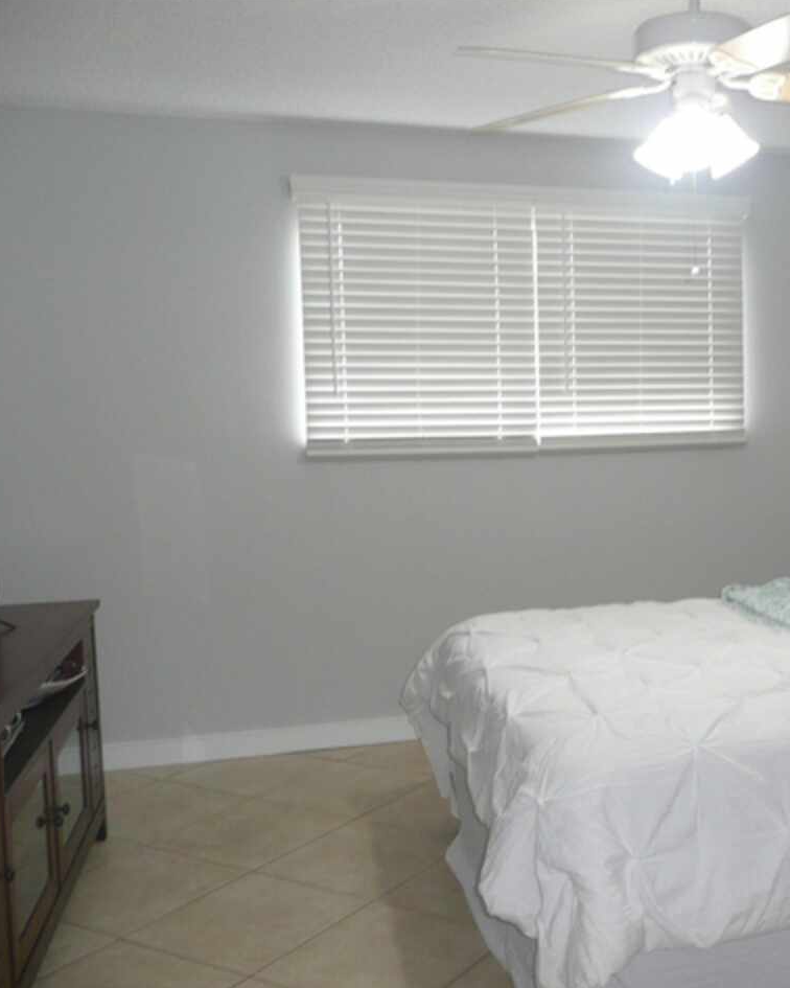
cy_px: 496
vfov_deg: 49.1
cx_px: 623
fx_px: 1081
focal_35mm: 37
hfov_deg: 38.7
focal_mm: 4.6
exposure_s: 1/15
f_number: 3.3
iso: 100
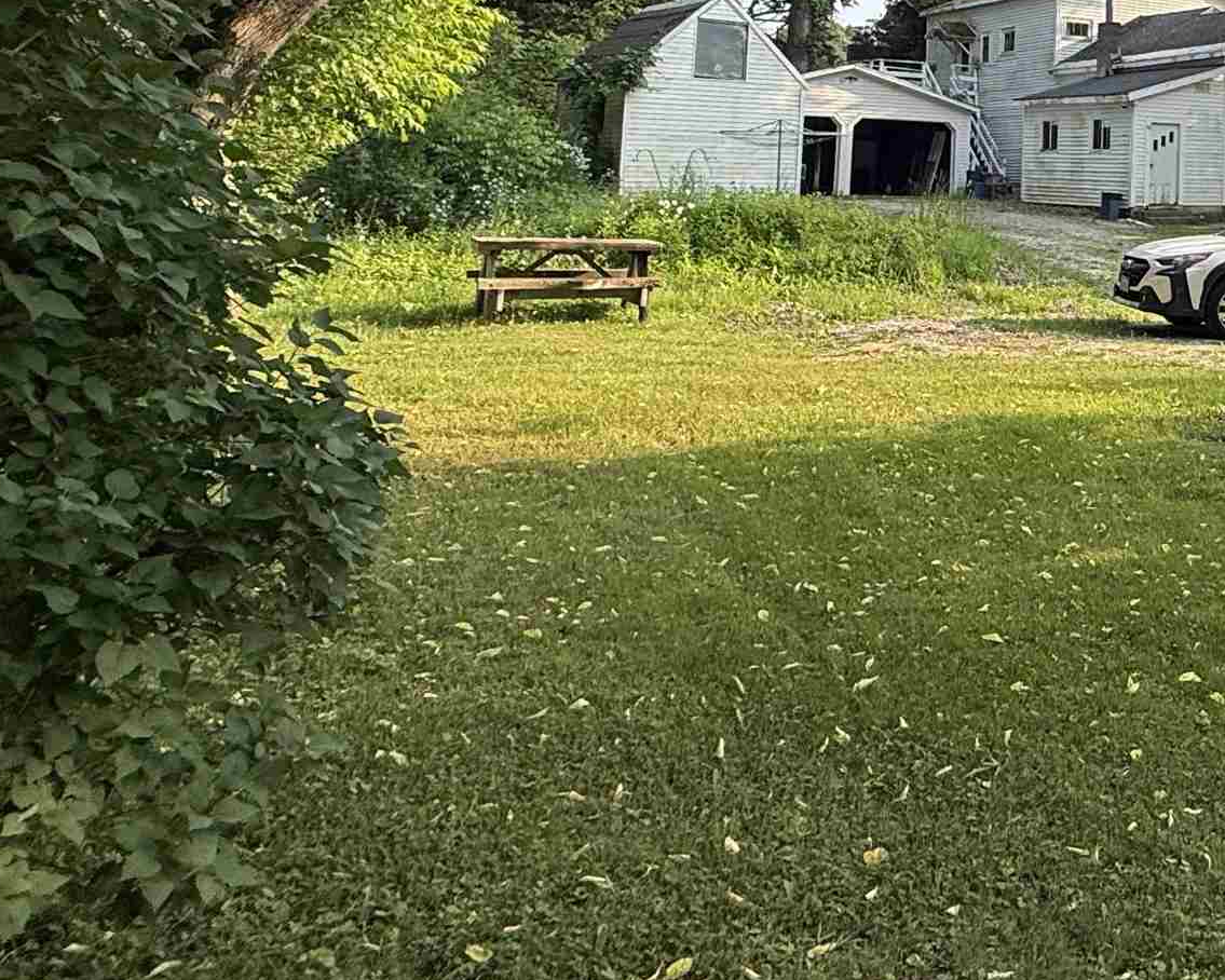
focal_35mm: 37
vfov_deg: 37.5
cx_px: 1468
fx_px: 1341
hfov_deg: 37.3
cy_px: 95
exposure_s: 1/455
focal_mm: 2.22
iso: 64
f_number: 2.2
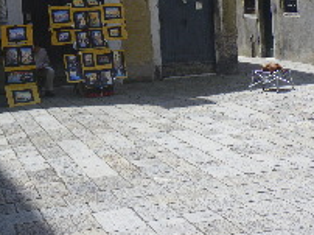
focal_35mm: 80
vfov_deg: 18.2
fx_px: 725
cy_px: 33
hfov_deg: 24.4
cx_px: 191
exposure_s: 1/200
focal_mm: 7.5
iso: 50
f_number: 5
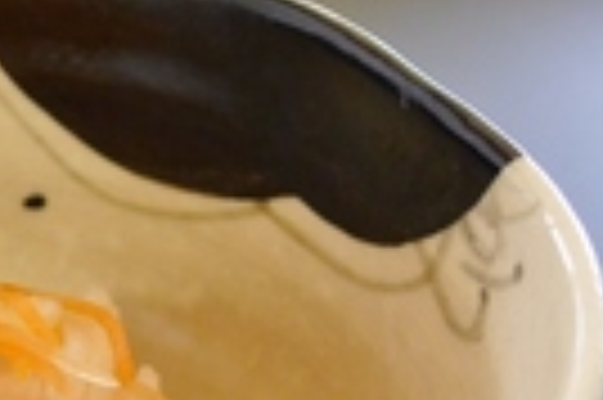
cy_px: 440
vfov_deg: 17.3
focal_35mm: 76
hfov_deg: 25.4
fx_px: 1271
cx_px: 0
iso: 250
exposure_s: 1/60
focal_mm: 5.1
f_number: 2
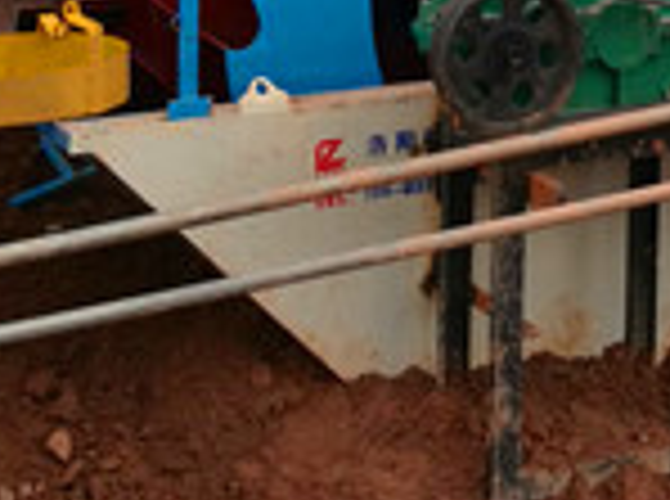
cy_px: -252
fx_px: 2105
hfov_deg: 18.0
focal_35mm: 109
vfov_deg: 12.8
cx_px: 450
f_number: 2.2
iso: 50
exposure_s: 1/273
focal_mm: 4.5
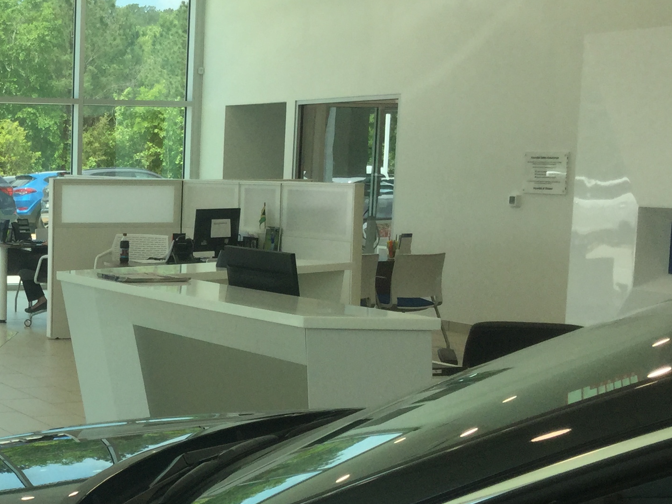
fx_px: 1378
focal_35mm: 71
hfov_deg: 25.7
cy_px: 338
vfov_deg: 20.6
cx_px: -33
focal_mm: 3.3
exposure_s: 1/344
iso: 25
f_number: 2.4
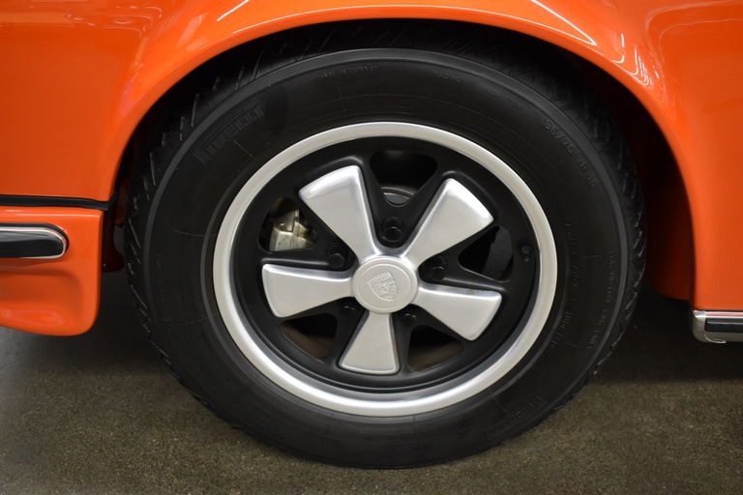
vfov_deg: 34.2
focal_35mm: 39
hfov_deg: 49.6
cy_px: 248
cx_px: 372
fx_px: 805
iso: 1100
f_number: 4
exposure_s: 1/40
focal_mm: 26
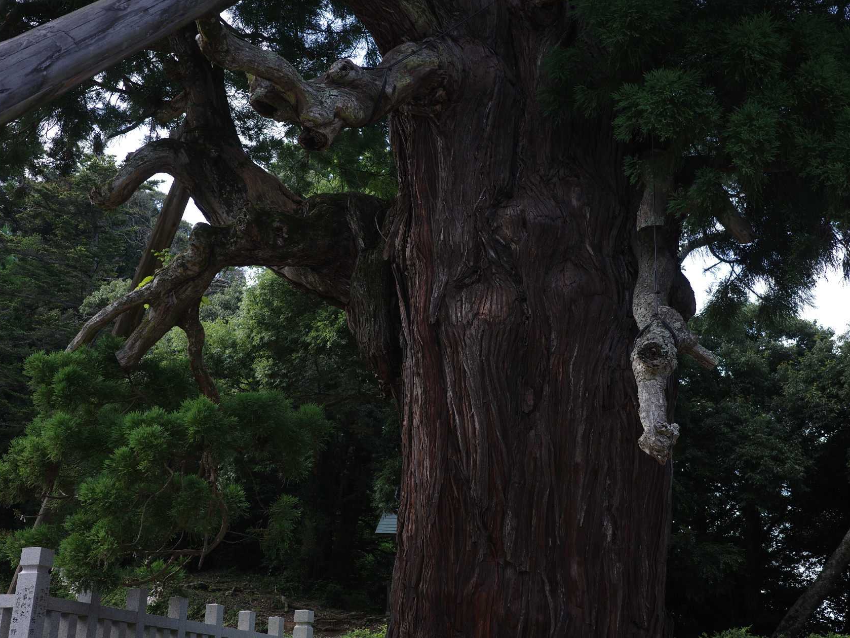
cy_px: 322
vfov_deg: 32.9
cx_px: 439
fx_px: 1081
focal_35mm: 44
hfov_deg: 42.9
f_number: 2.8
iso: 100
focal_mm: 26
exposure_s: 1/400
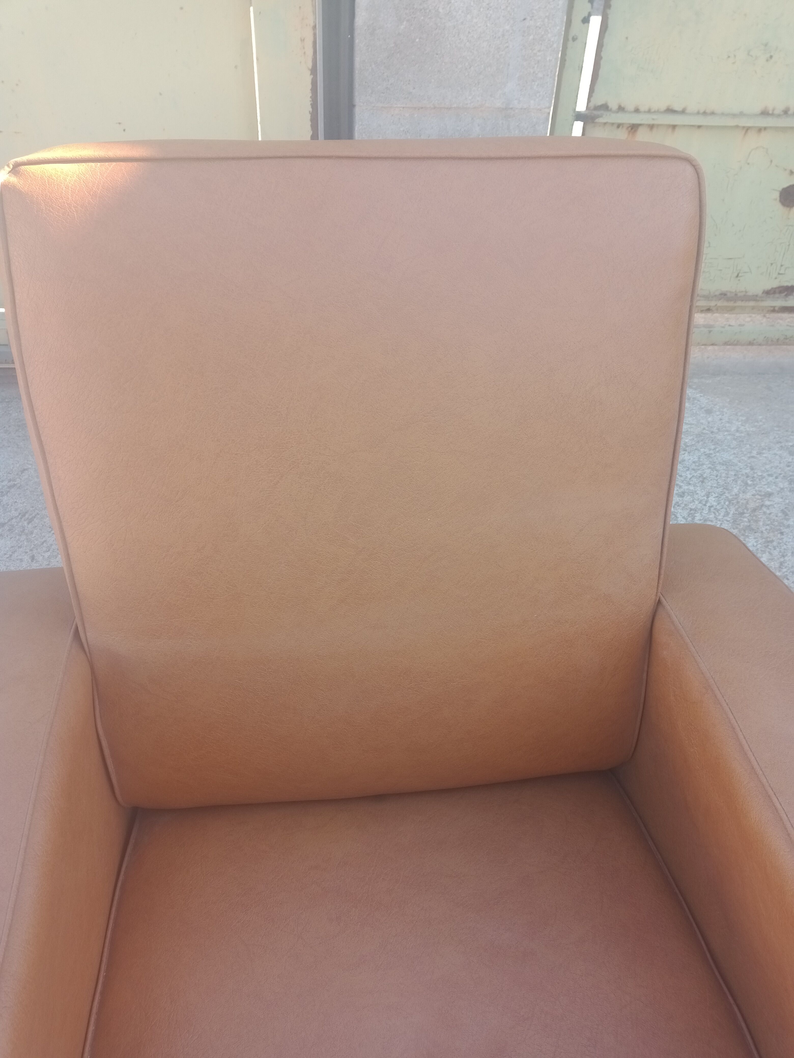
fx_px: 826
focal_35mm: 27
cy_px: 529
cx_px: 397
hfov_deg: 51.4
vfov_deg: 65.3
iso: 113
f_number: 2
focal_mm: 3.54
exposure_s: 1/105
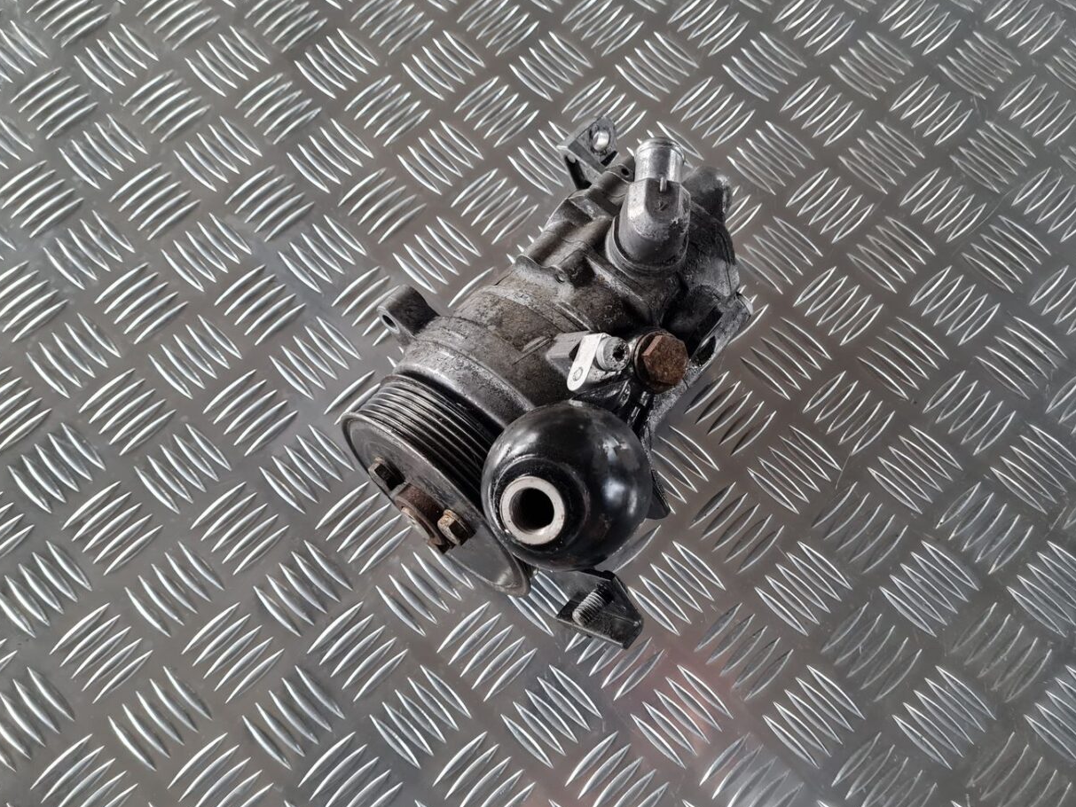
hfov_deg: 60.0
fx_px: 933
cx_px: 538
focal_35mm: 30
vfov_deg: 46.8
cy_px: 377
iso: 320
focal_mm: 5.4
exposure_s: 1/100
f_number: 1.8
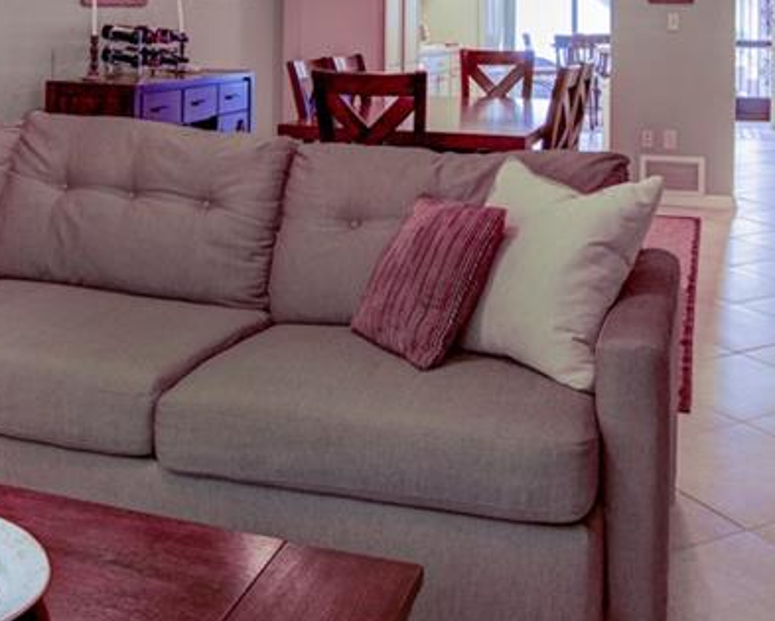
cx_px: 351
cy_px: 7
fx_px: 1010
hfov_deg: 41.9
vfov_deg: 31.7
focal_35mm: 44
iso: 400
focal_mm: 18
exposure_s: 1/5
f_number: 7.1
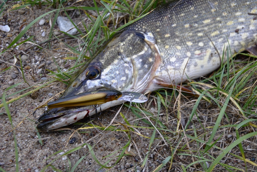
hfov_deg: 26.0
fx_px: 557
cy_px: 86
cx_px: 128
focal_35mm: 78
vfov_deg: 17.5
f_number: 5
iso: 200
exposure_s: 1/60
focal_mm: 52
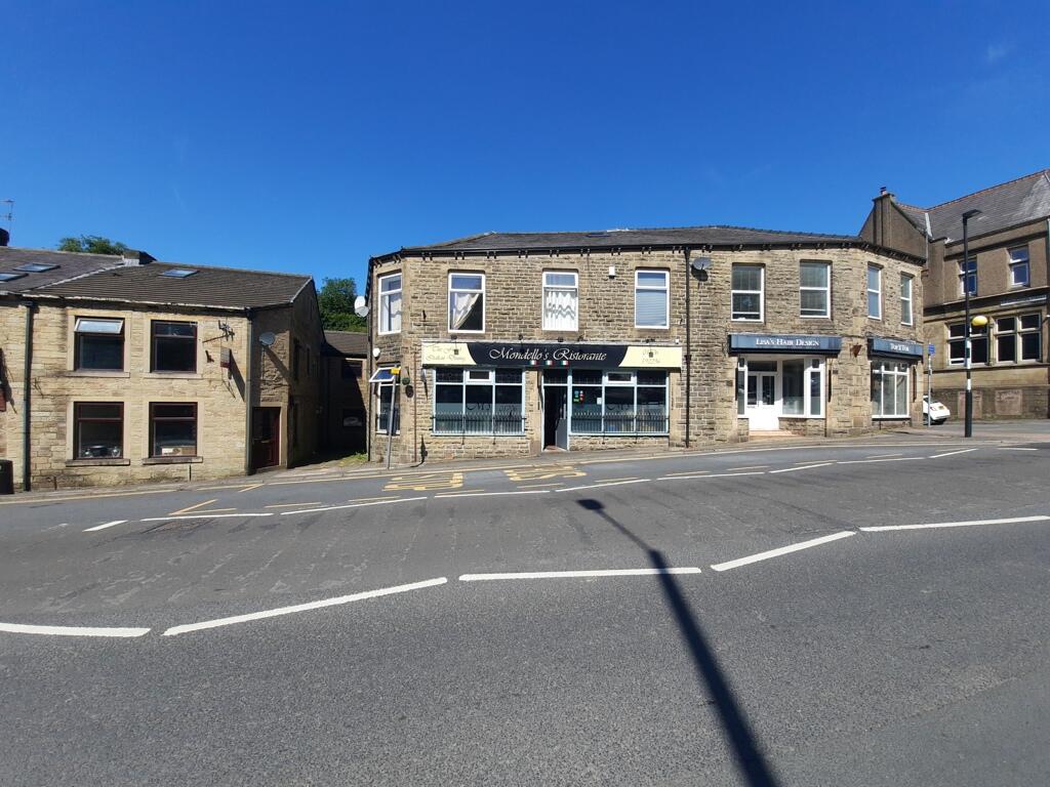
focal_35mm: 13
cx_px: 525
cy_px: 394
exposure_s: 1/1227
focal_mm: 1.74
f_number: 2.2
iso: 40
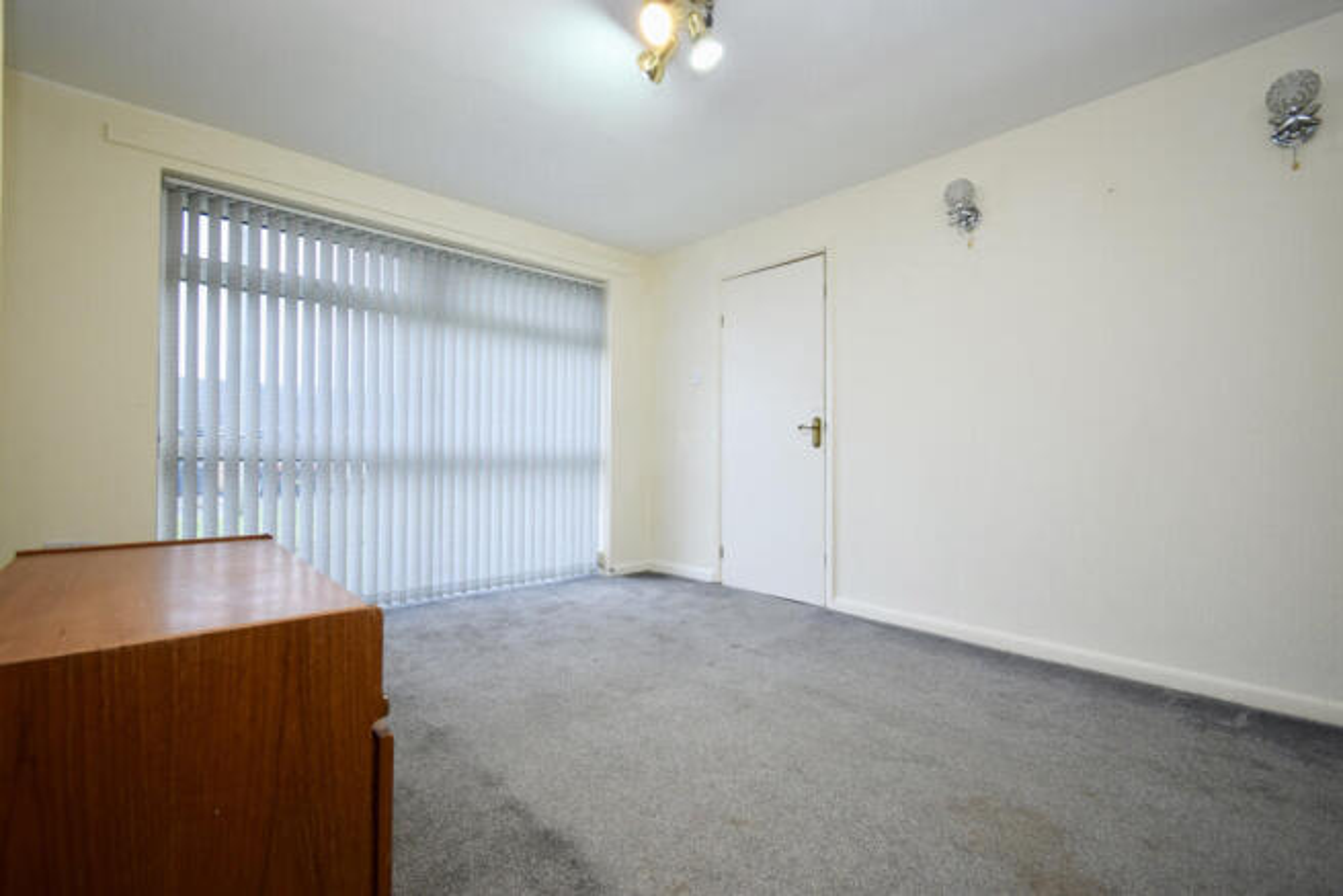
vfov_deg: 77.4
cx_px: 672
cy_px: 448
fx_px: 560
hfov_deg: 100.4
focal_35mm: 15
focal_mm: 10
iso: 450
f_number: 4.5
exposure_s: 1/60
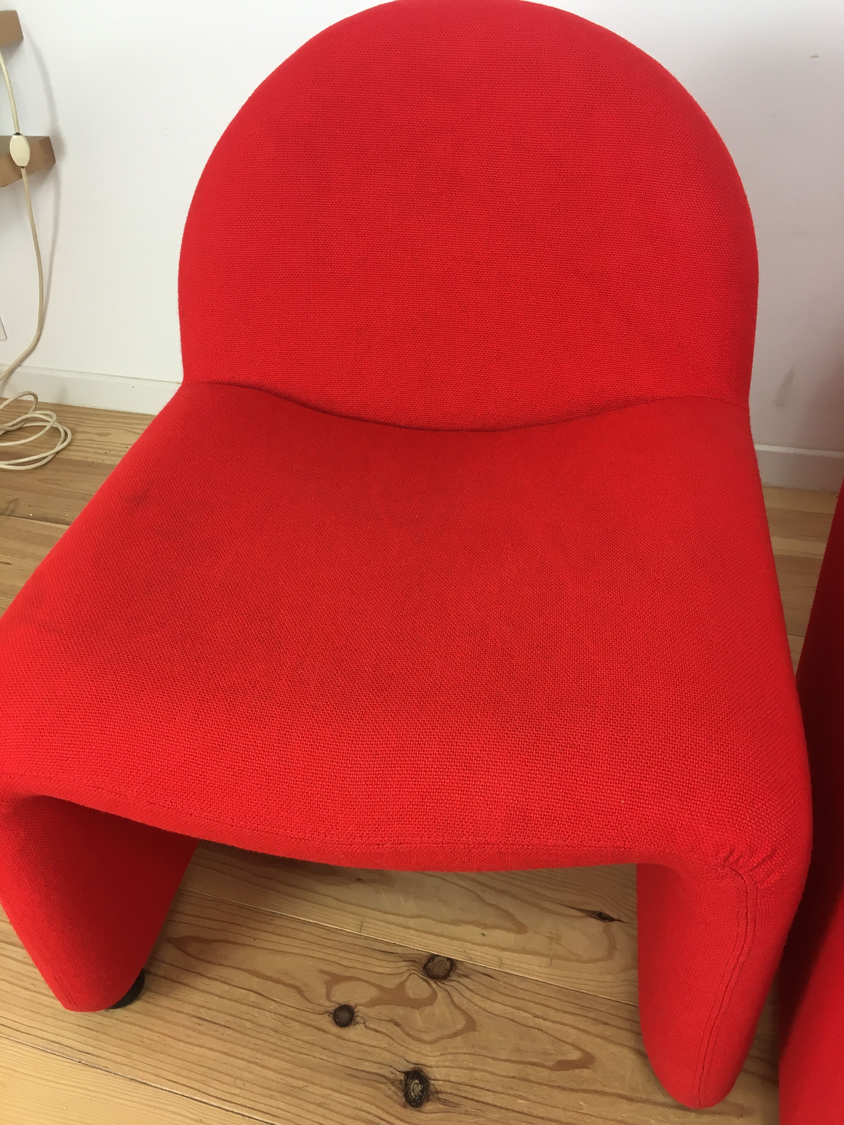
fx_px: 943
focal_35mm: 29
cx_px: 422
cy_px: 562
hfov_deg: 48.2
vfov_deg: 61.7
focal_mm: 4.15
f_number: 2.2
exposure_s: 1/33
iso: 80
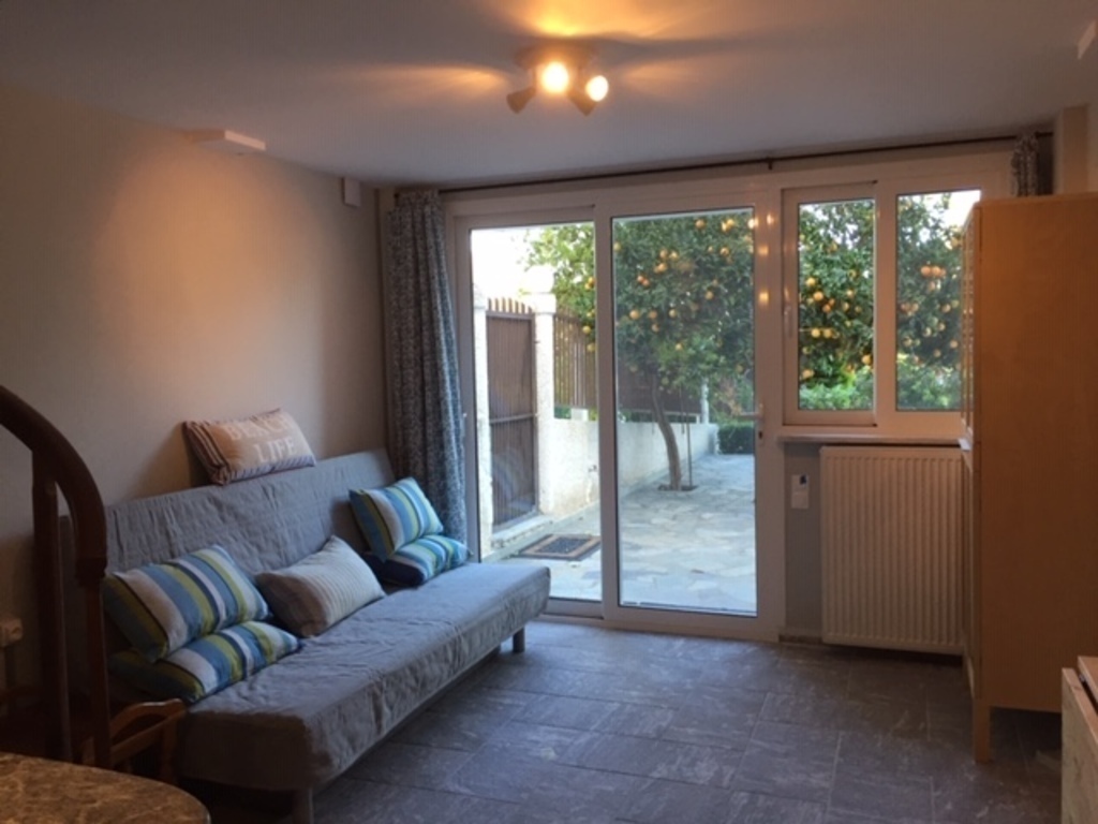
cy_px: 412
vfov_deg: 48.2
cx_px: 549
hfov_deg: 61.7
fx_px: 920
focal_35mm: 29
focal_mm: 4.15
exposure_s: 1/33
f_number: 2.2
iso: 50
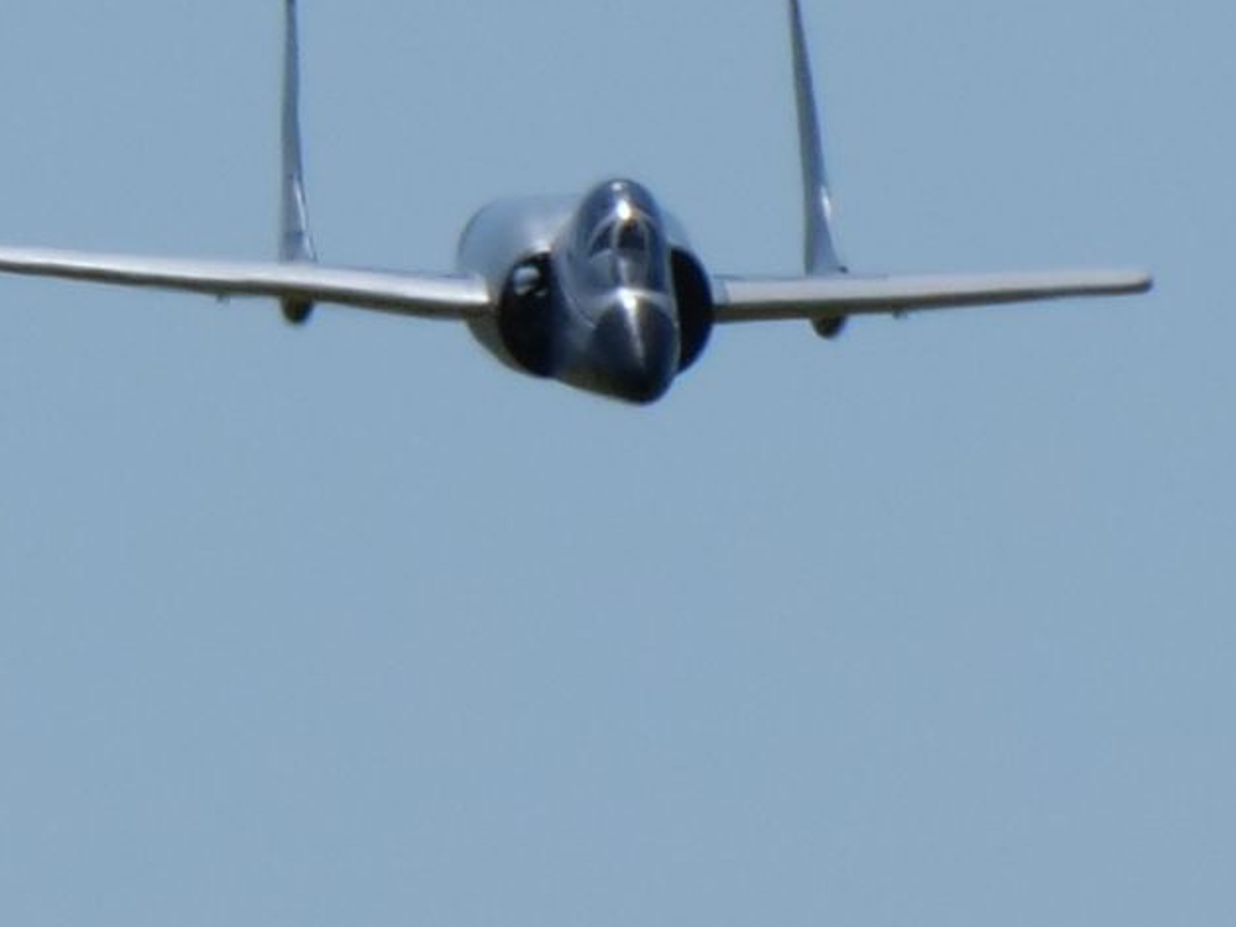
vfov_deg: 1.3
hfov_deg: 1.7
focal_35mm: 1146
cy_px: 298
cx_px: 581
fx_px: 40919
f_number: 7.1
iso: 200
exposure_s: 1/1300
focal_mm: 400
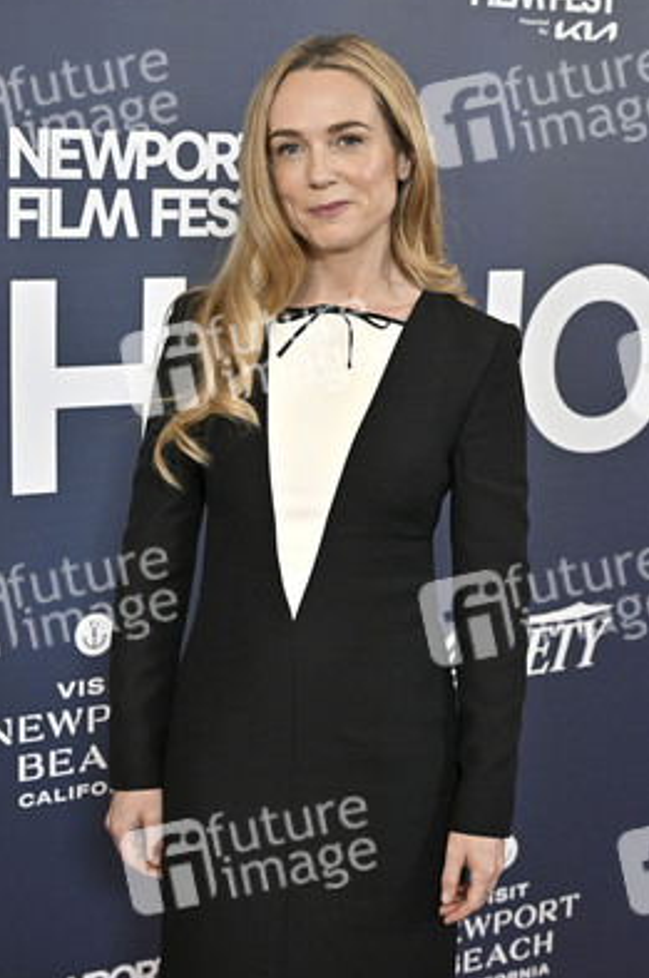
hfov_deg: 22.9
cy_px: 483
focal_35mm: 59
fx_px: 1600
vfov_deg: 34.0
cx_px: 321
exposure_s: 1/320
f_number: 5.6
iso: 2500
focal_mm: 58
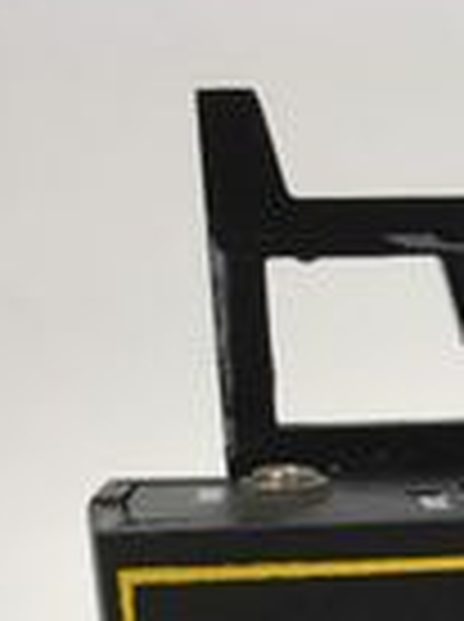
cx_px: 568
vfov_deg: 17.0
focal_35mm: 101
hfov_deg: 14.1
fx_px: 1811
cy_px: 1017
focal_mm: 4.15
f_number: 2.2
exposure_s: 1/33
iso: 32
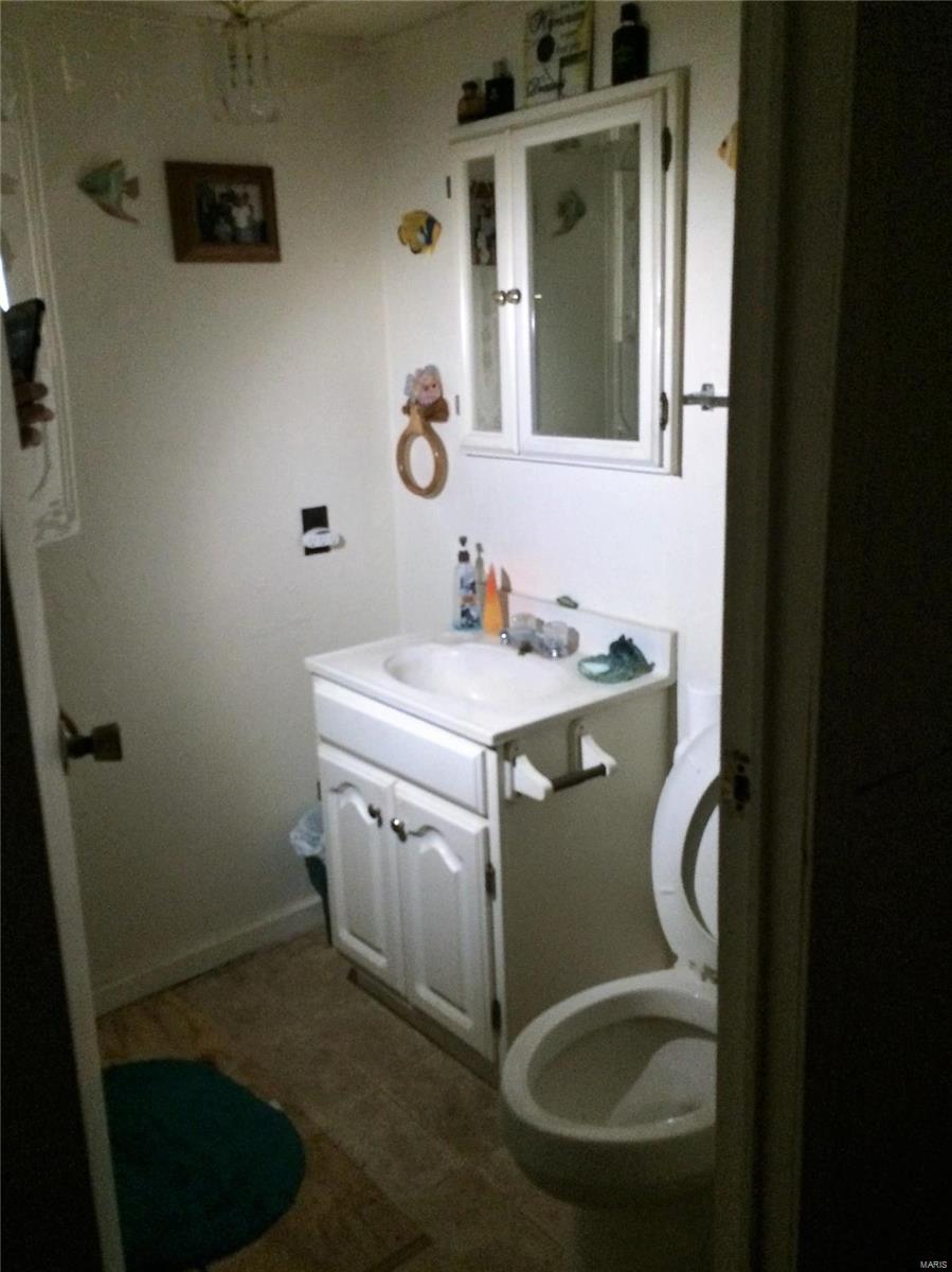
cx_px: 476
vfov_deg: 61.7
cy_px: 636
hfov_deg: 48.2
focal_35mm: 29
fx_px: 1064
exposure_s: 1/15
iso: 320
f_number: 2.2
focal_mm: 4.15
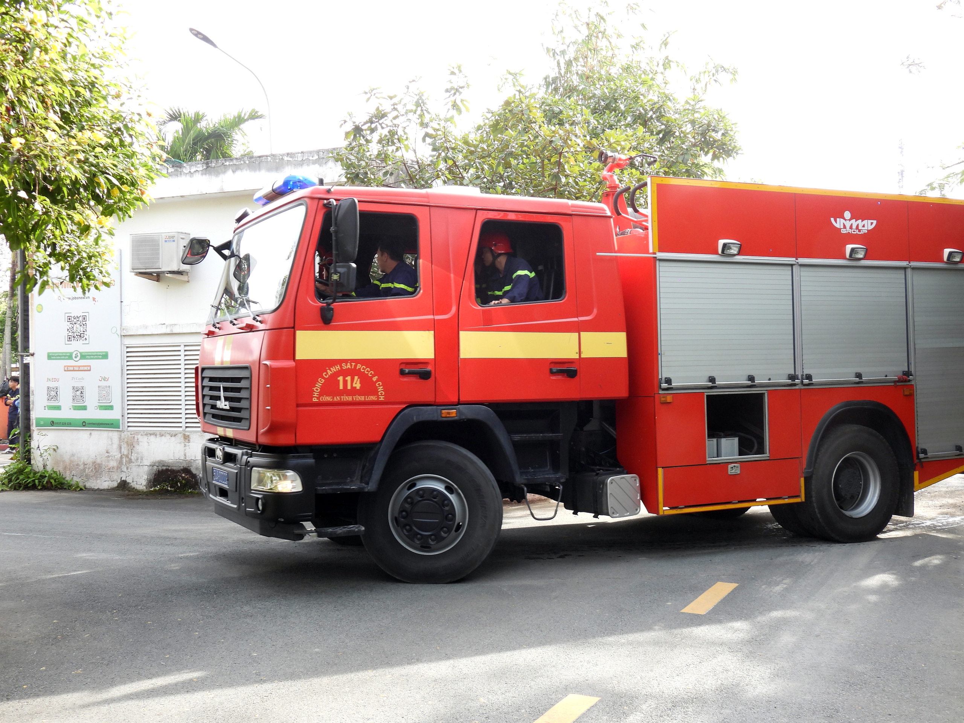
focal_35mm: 40
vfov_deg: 36.0
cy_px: 362
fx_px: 1114
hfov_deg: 46.8
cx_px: 482
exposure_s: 1/160
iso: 100
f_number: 3.2
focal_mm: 7.1
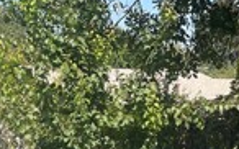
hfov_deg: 17.4
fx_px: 755
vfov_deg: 10.7
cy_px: 251
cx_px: 260
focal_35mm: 116
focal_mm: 5.1
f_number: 1.6
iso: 32
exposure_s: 1/2597
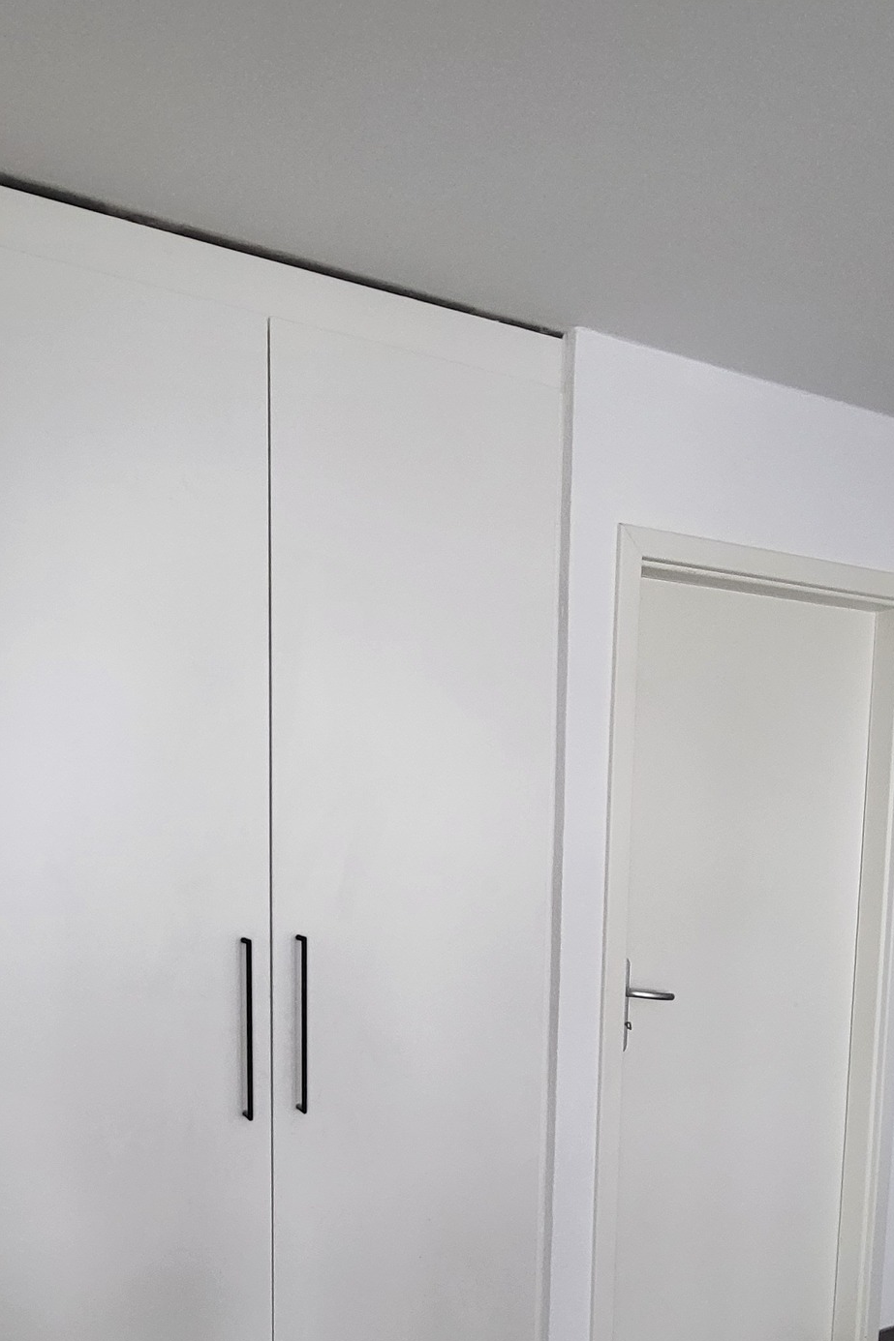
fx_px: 931
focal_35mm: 25
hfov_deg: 51.3
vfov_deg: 69.1
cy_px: 913
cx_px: 432
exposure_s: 1/50
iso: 400
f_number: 2.2
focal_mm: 1.74
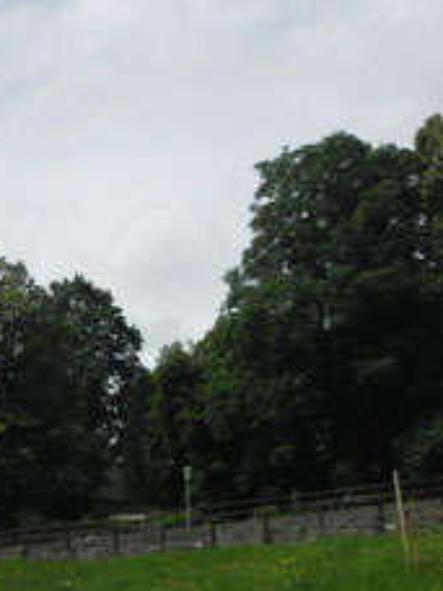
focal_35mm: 71
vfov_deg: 27.1
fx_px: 1212
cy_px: 438
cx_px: -34
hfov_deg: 19.9
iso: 80
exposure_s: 1/215
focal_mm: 4.9
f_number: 9
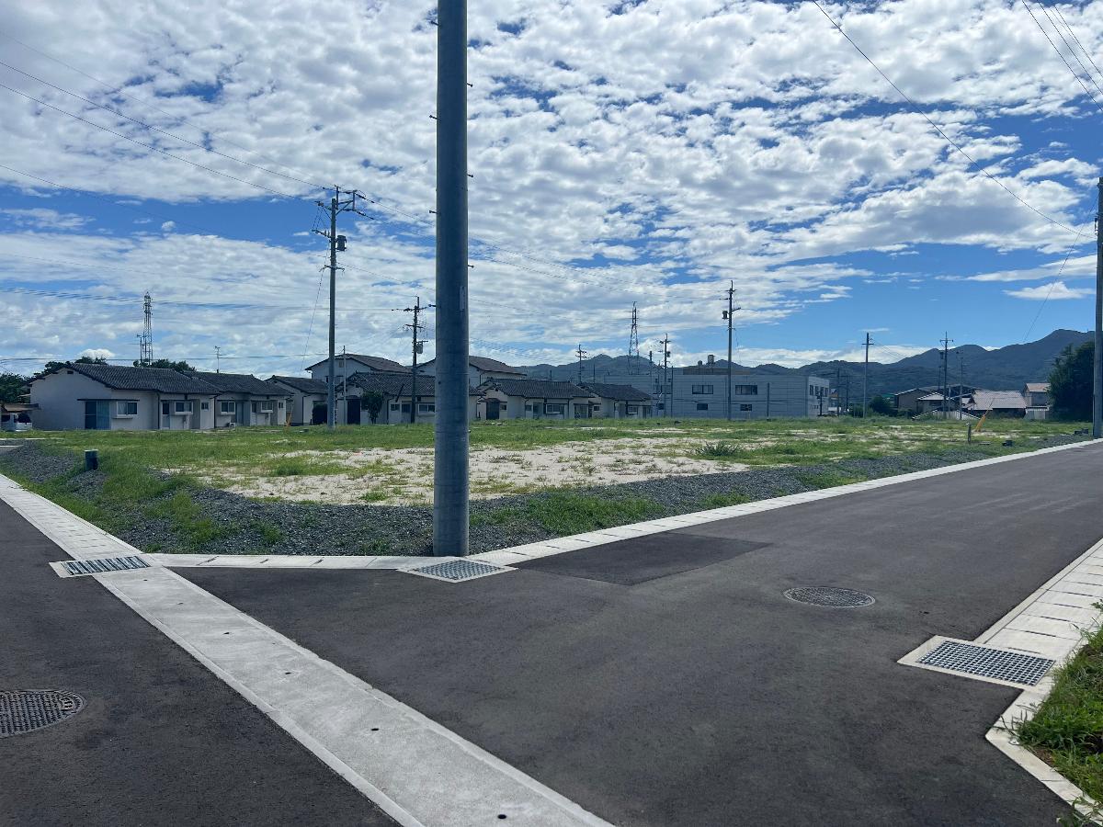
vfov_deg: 53.1
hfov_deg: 67.3
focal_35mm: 26
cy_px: 414
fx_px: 828
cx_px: 552
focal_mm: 5.7
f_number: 1.5
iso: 50
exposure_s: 1/10309
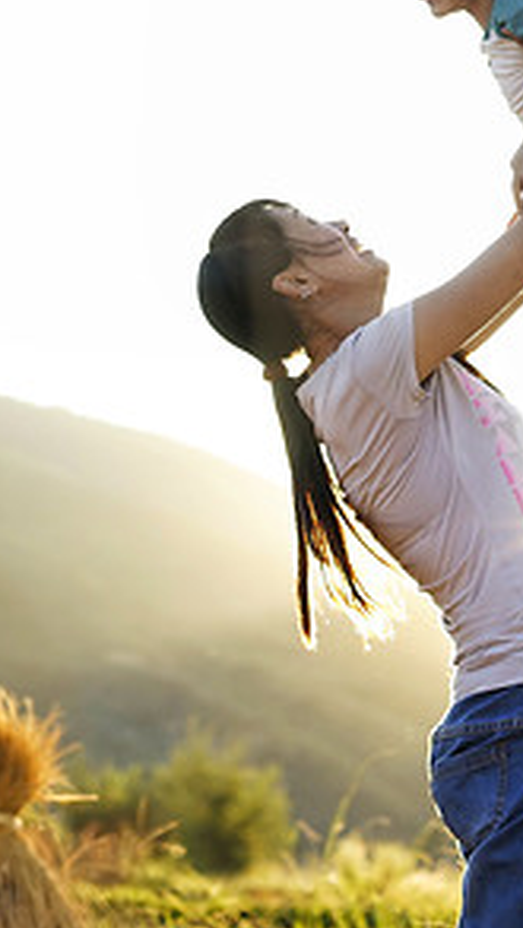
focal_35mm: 126
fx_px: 3104
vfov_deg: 17.0
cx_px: 111
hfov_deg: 9.6
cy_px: 344
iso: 250
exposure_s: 1/640
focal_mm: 55
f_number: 2.8
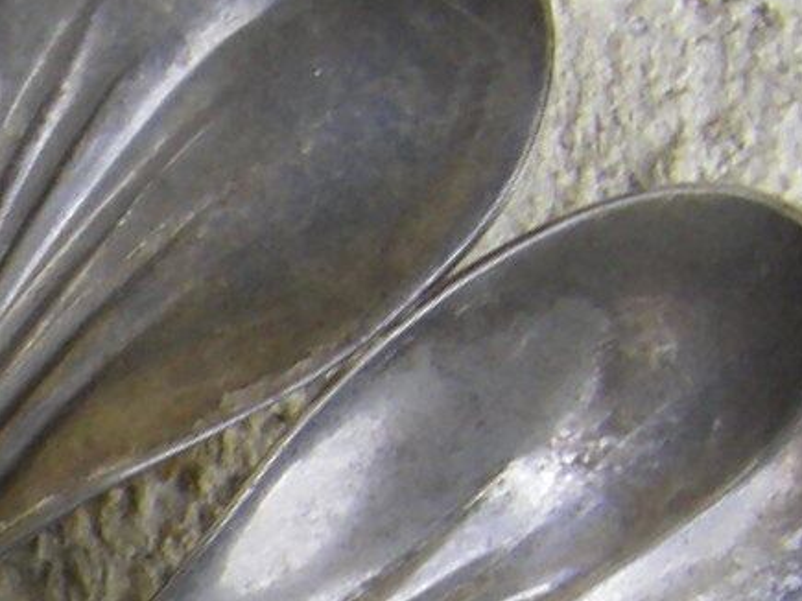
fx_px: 6601
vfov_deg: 5.2
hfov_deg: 6.9
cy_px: 914
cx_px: -398
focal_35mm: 285
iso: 64
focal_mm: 6.3
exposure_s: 1/125
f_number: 3.5
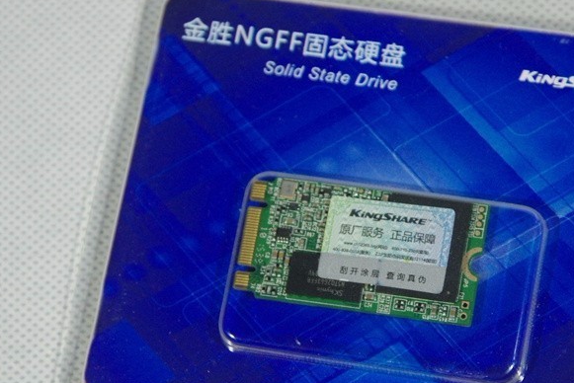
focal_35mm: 185
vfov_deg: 7.4
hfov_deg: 11.1
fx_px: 2951
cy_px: 240
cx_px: 387
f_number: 5
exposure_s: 1/40
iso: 800
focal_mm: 70
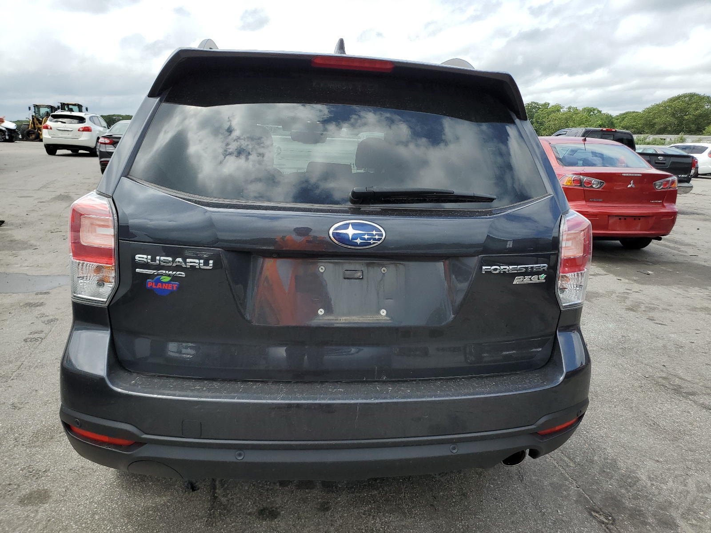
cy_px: 266
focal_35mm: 26
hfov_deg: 67.3
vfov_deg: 53.1
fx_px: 534
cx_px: 356
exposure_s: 1/2500
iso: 50
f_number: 1.5
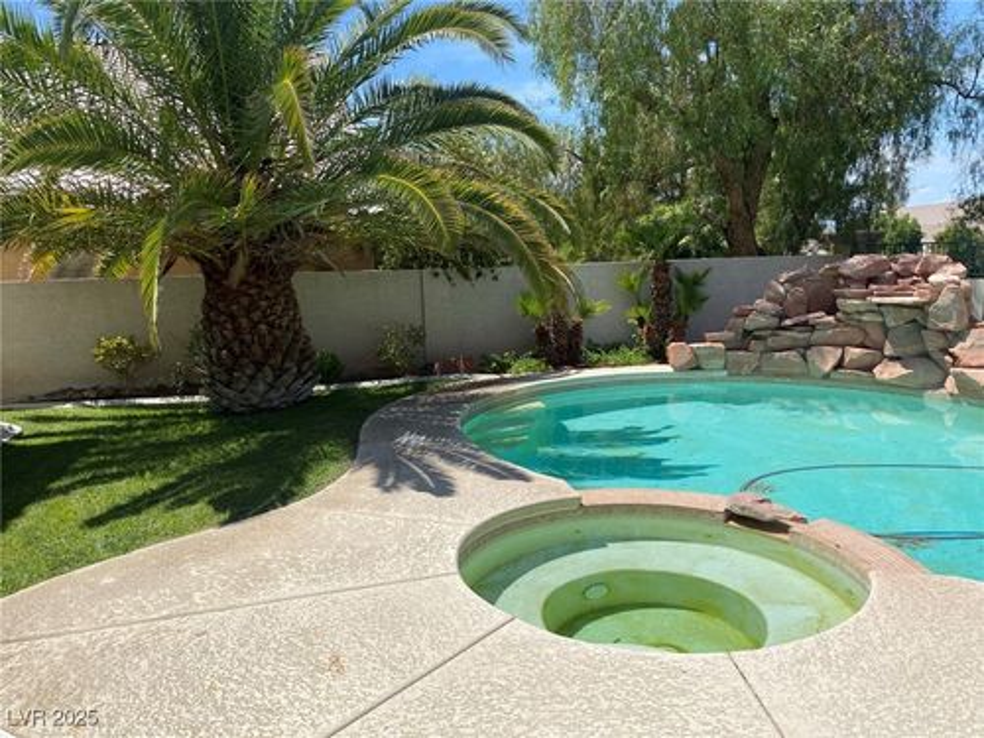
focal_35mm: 26
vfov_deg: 53.1
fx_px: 739
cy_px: 369
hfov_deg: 67.3
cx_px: 492
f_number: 1.8
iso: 32
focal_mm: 4.25
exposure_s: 1/3610
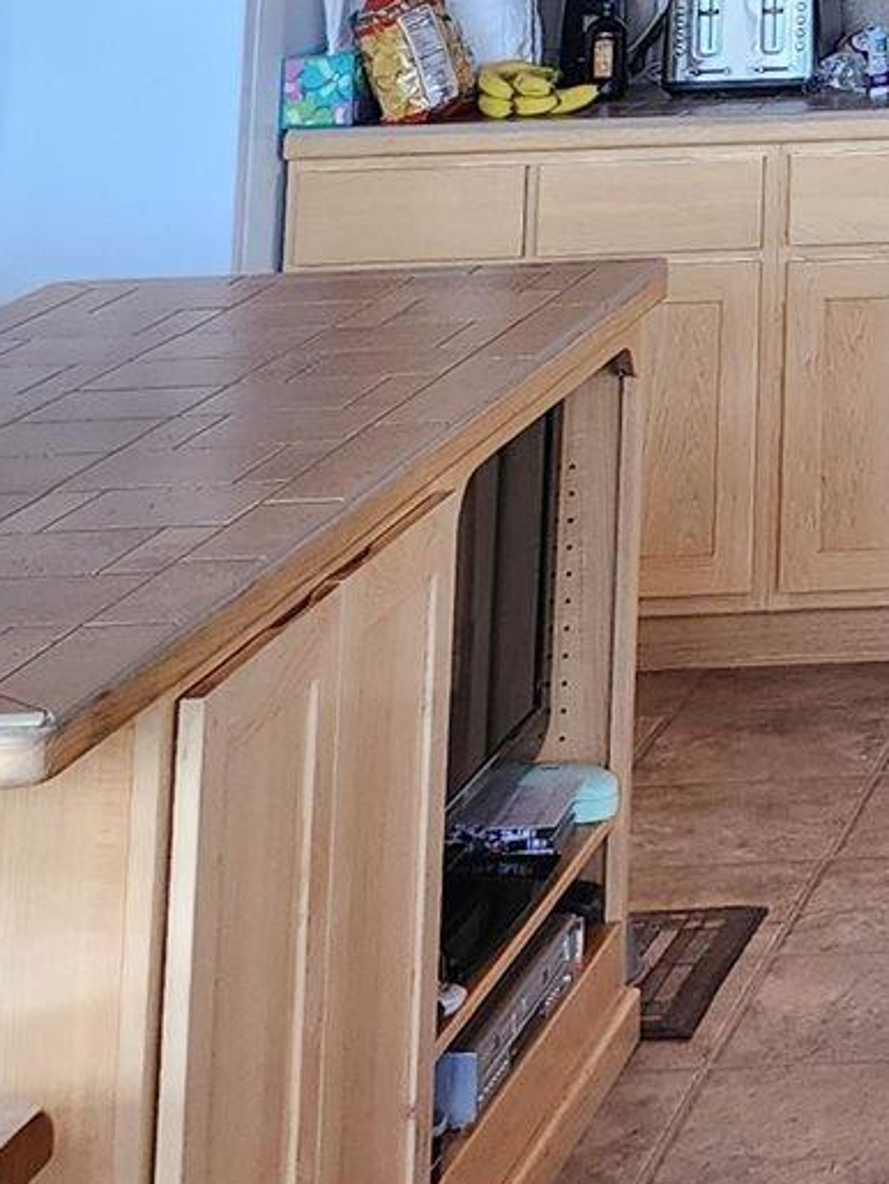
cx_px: 1704
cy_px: -924
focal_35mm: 103
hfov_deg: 12.8
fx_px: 3524
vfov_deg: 16.2
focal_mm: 6.4
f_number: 1.8
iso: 125
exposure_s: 1/120
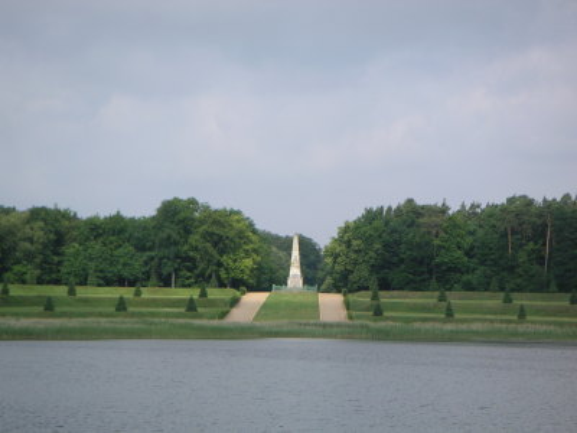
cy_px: 216
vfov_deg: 13.8
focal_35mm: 107
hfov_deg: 18.4
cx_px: 288
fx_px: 1784
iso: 50
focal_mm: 16.5
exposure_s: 1/500
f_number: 3.6
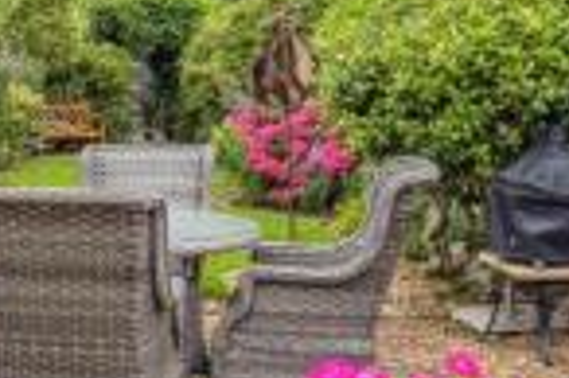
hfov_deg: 26.5
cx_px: -10
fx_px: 1137
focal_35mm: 72
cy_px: 103
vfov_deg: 18.8
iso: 320
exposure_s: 1/250
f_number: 5
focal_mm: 16
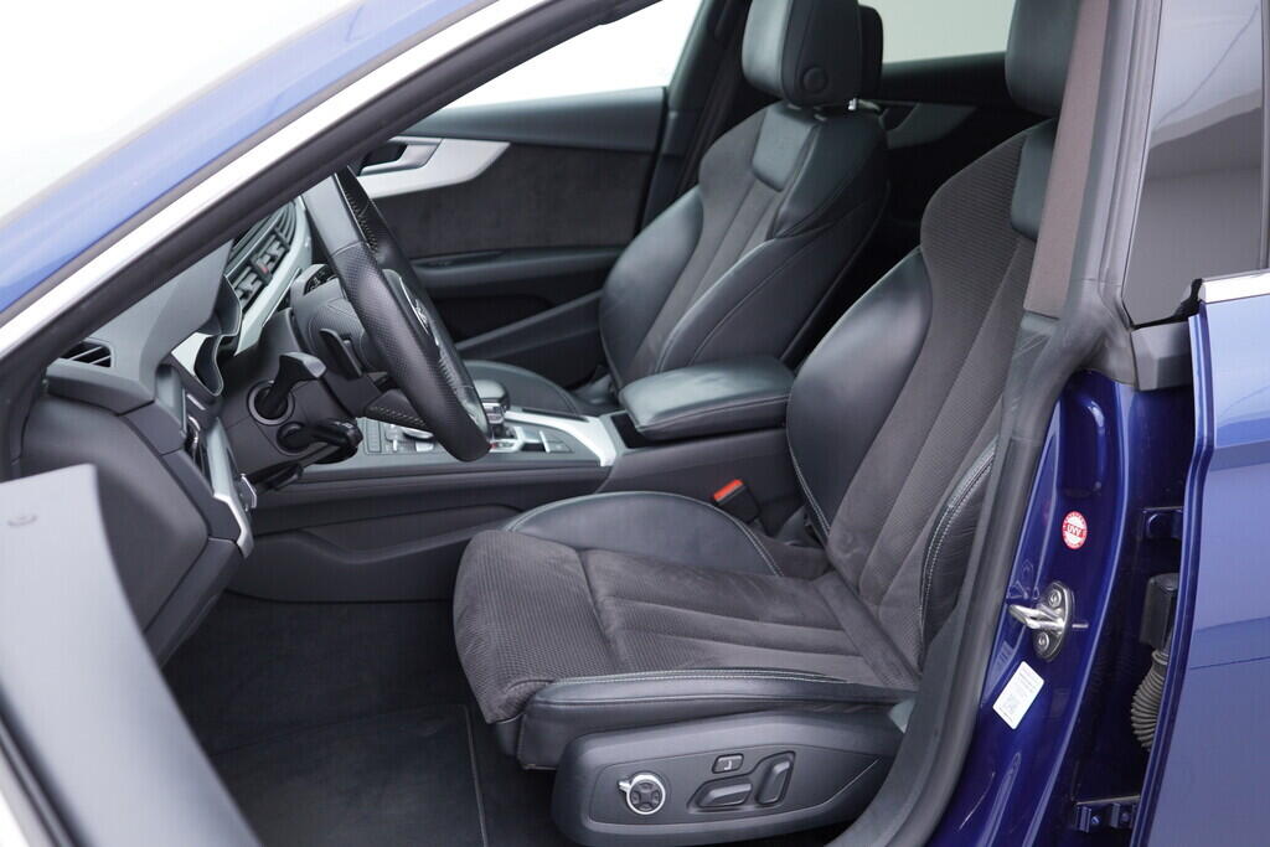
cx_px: 635
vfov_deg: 36.9
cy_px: 424
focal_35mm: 36
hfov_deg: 53.1
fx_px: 1270
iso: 160
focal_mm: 24
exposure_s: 1/40
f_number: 2.8
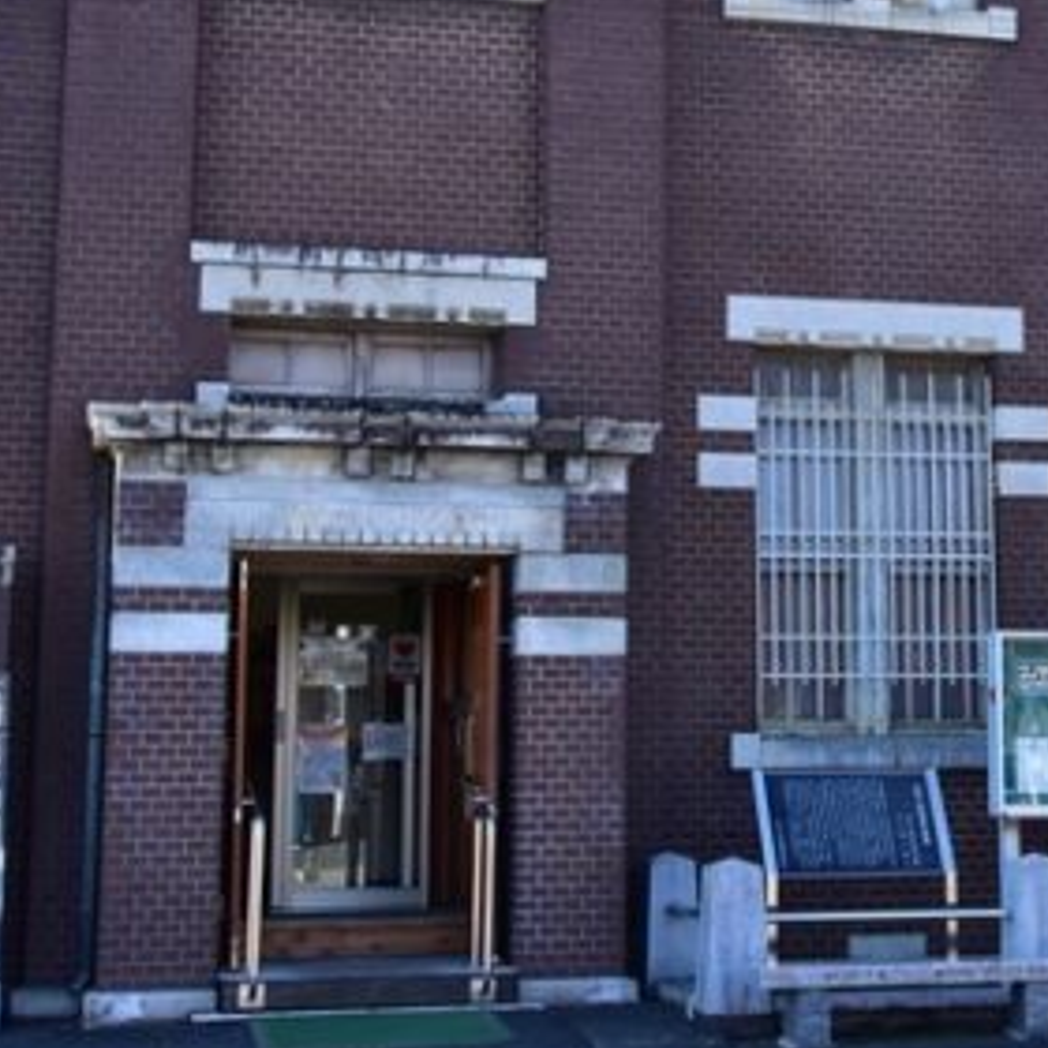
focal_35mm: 71
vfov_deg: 24.2
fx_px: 2432
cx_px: 793
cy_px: 326
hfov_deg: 24.0
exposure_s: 1/160
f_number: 10
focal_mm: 26
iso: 400
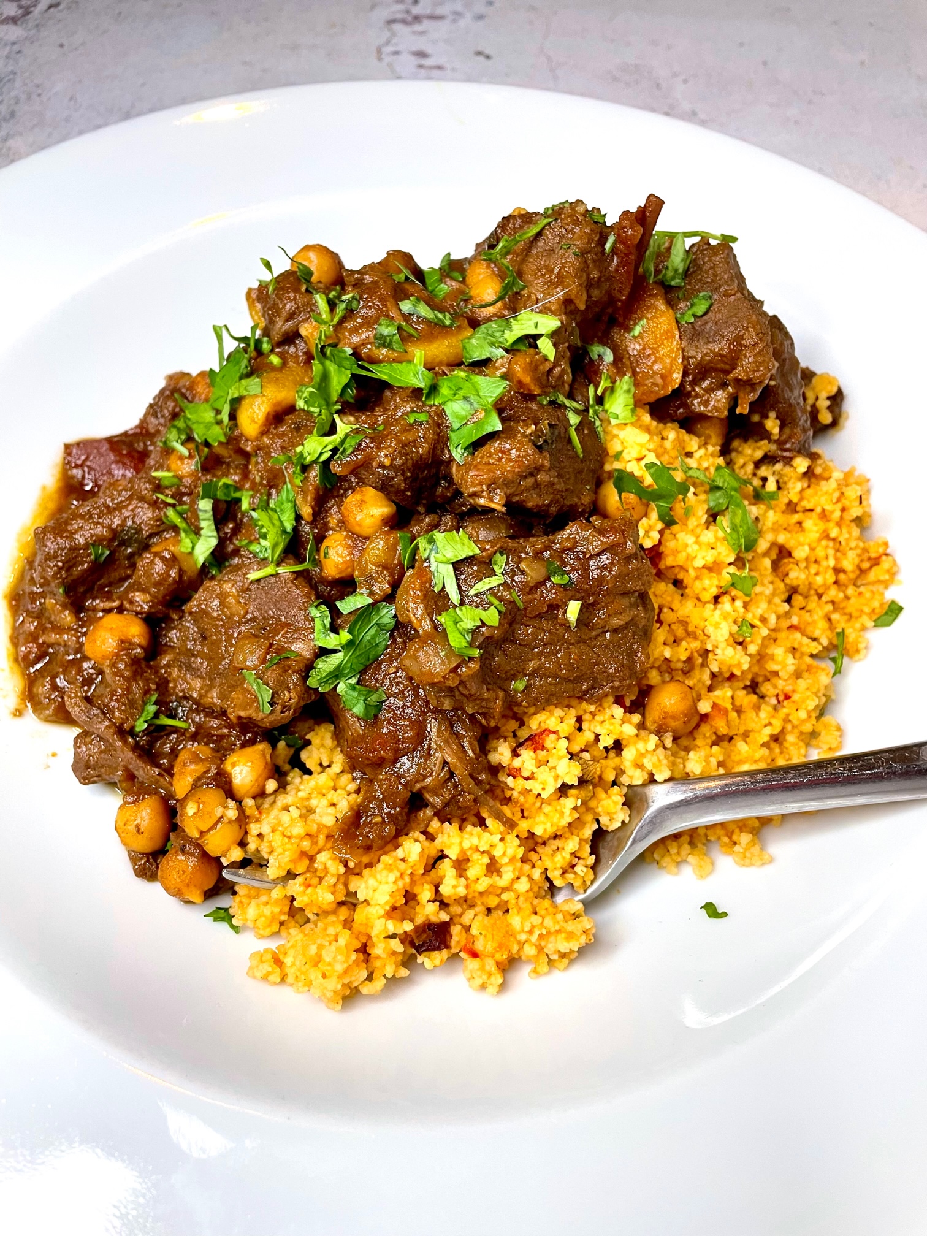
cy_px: 618
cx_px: 464
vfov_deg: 67.3
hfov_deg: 53.1
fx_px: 928
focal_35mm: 26
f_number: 1.6
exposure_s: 1/50
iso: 100
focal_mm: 4.2
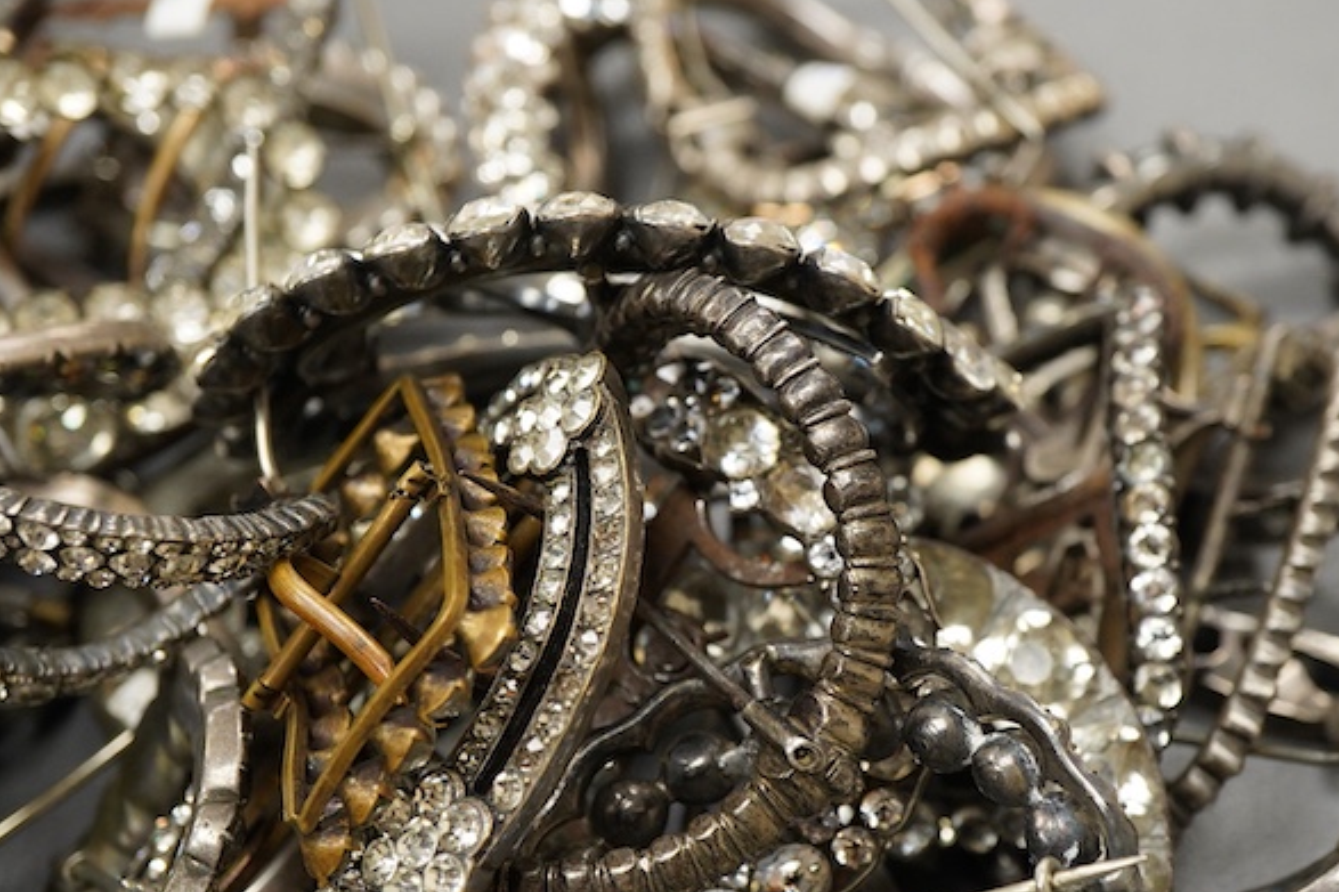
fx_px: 2566
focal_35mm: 69
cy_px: 550
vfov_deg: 19.7
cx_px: 803
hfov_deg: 29.2
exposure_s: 1/125
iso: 1250
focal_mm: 30
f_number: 8
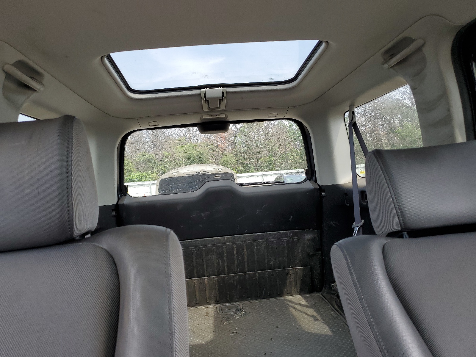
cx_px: 238
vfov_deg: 53.1
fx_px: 358
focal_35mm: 26
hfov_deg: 67.3
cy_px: 178
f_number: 1.5
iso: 50
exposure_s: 1/250
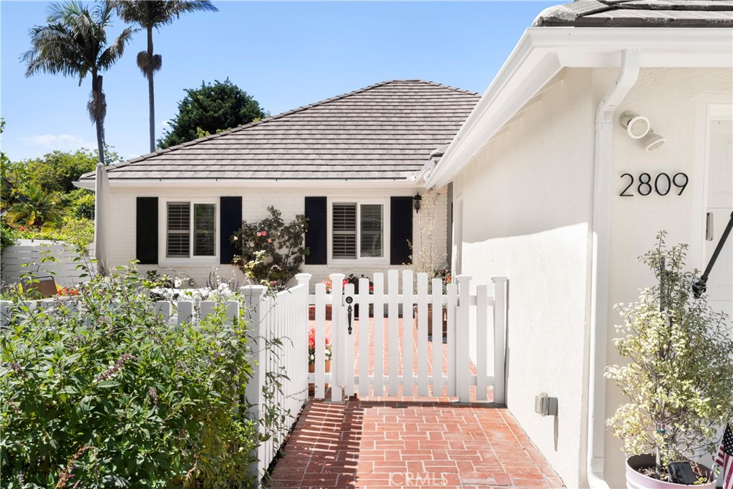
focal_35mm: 31
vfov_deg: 42.3
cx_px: 366
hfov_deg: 60.3
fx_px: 631
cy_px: 244
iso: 640
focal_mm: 31
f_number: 22
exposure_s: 1/60
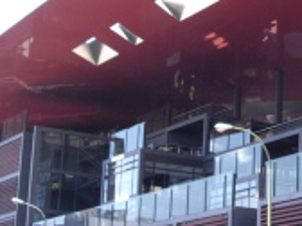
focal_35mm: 127
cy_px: 13
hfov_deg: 15.3
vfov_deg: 11.6
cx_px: 277
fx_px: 1108
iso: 100
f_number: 2.8
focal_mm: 7.9
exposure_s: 1/200
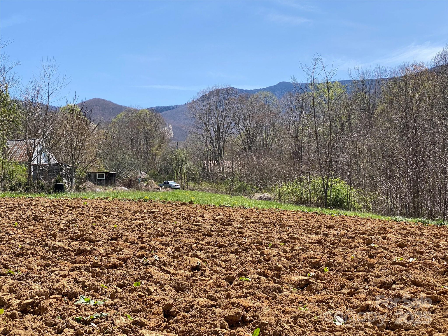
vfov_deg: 28.0
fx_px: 673
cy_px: 168
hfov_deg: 36.8
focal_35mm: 52
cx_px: 224
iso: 20
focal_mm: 6
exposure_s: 1/1261
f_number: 2
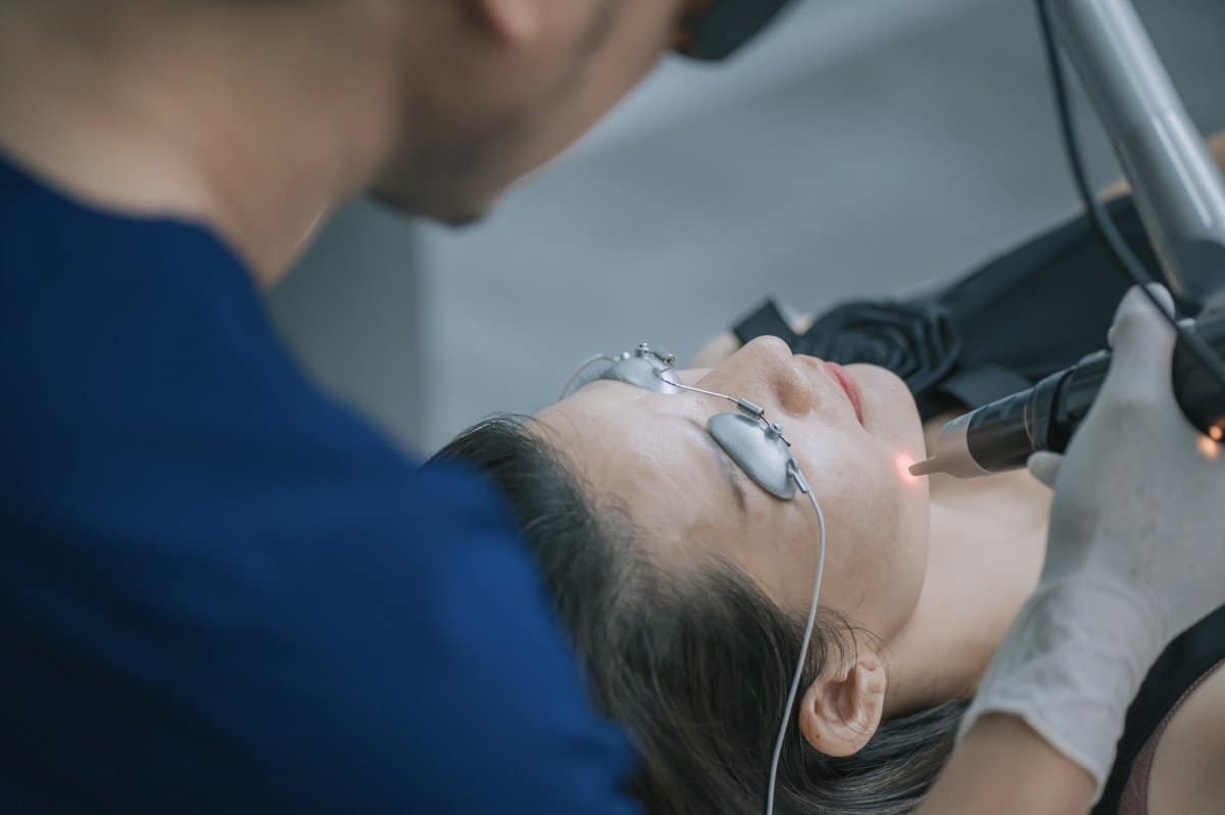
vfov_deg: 13.0
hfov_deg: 19.5
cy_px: 408
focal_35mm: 105
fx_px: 3570
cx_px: 612
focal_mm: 105
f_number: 3
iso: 1000
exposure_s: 1/200
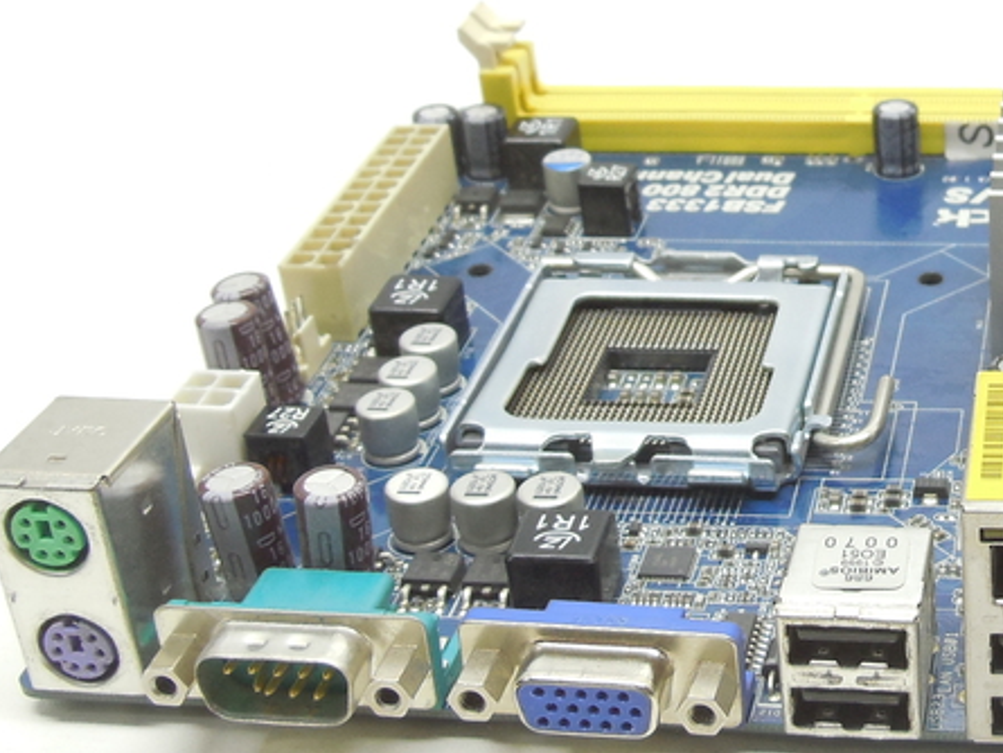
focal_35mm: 69
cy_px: 356
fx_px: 2000
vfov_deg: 21.3
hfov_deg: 26.8
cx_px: 971
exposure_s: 1/80
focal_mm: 5.3
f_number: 3.2
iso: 125
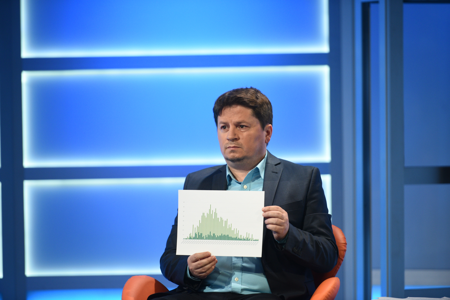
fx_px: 2500
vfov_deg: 6.9
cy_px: 150
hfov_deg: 10.3
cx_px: 225
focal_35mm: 200
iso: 1250
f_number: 2.8
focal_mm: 200
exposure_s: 1/250
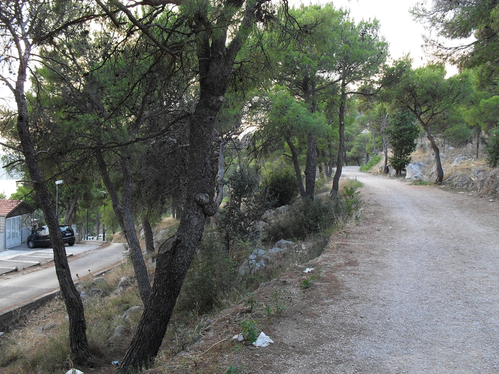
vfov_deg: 40.7
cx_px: 250
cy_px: 187
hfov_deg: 52.6
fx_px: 505
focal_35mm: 35
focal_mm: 6.3
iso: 120
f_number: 3.2
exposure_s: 1/45
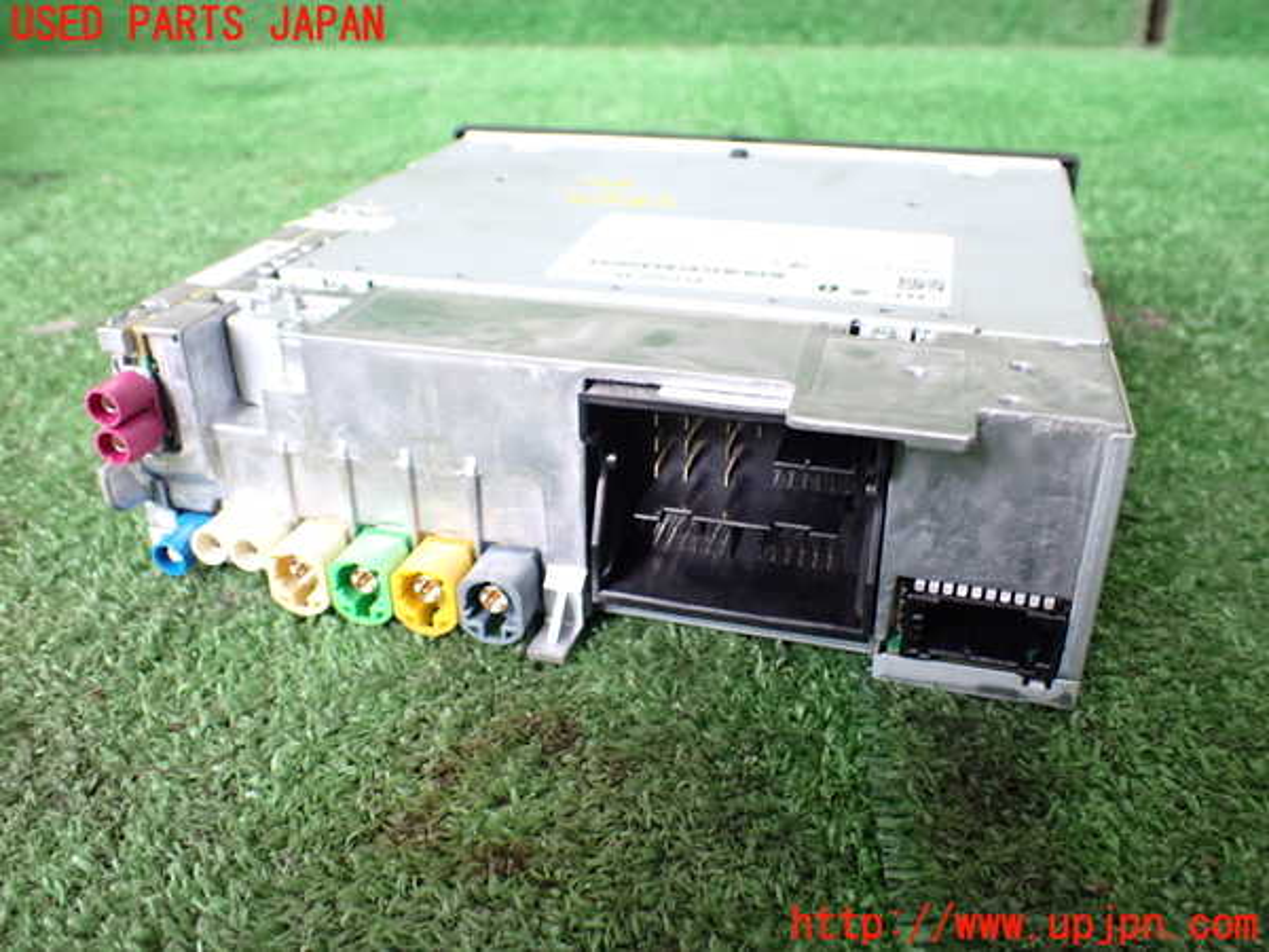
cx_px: 634
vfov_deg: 46.8
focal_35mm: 30
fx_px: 1100
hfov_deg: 60.0
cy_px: 476
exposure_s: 1/80
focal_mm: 5.4
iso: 800
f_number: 2.3
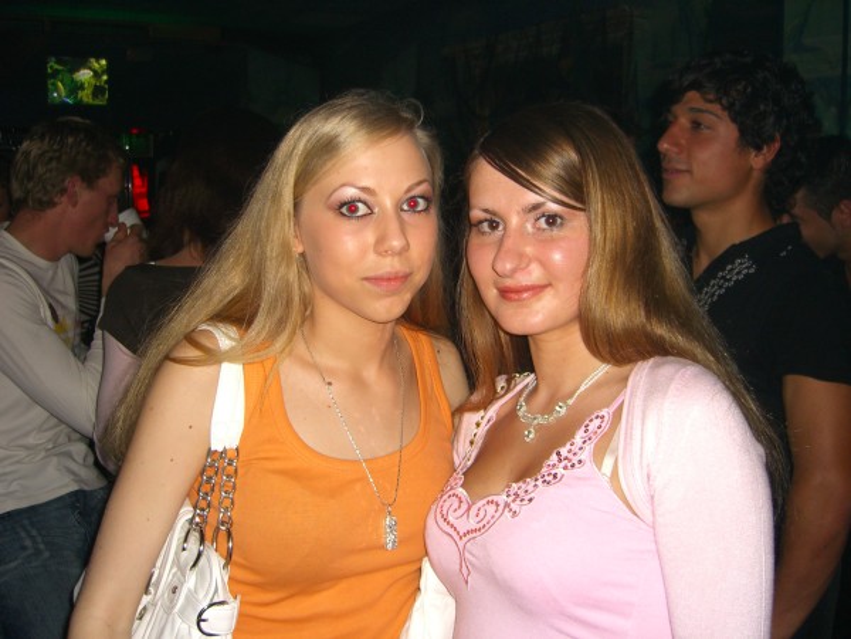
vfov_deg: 37.7
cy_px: 320
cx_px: 426
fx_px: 934
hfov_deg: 49.0
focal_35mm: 38
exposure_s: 1/60
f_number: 2.8
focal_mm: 7.9
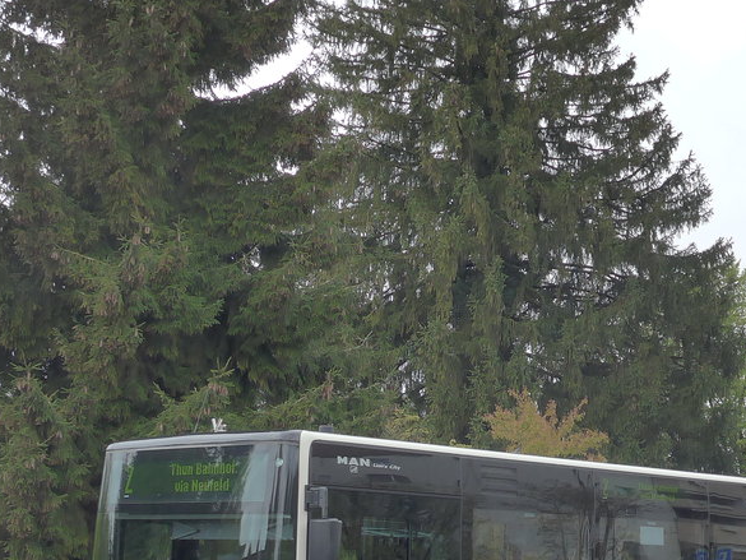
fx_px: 1724
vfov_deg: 18.2
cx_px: 527
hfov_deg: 24.2
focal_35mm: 80
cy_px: 471
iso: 160
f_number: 3.5
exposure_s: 1/640
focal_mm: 8
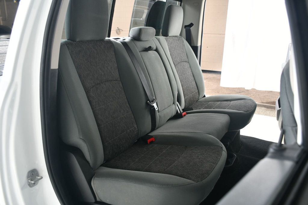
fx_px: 282
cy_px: 102
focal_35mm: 33
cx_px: 154
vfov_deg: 39.9
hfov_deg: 57.2
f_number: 3.5
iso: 100
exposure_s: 1/160
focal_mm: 22
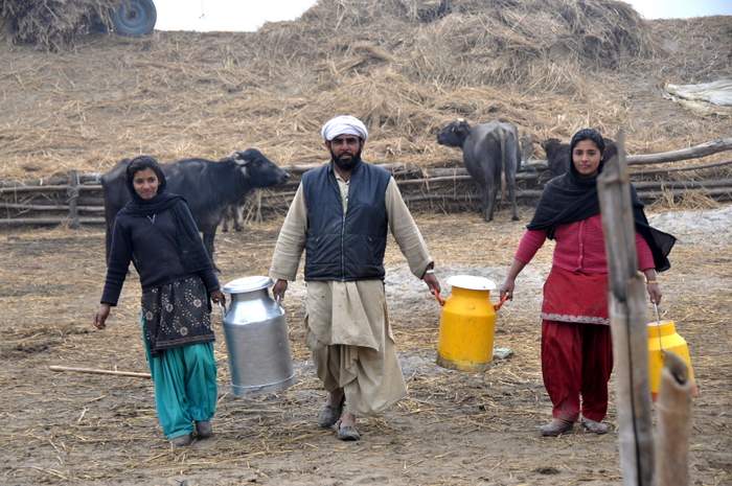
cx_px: 366
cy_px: 243
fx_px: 1889
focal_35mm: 93
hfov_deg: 21.9
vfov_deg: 14.7
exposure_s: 1/250
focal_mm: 62
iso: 400
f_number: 4.8
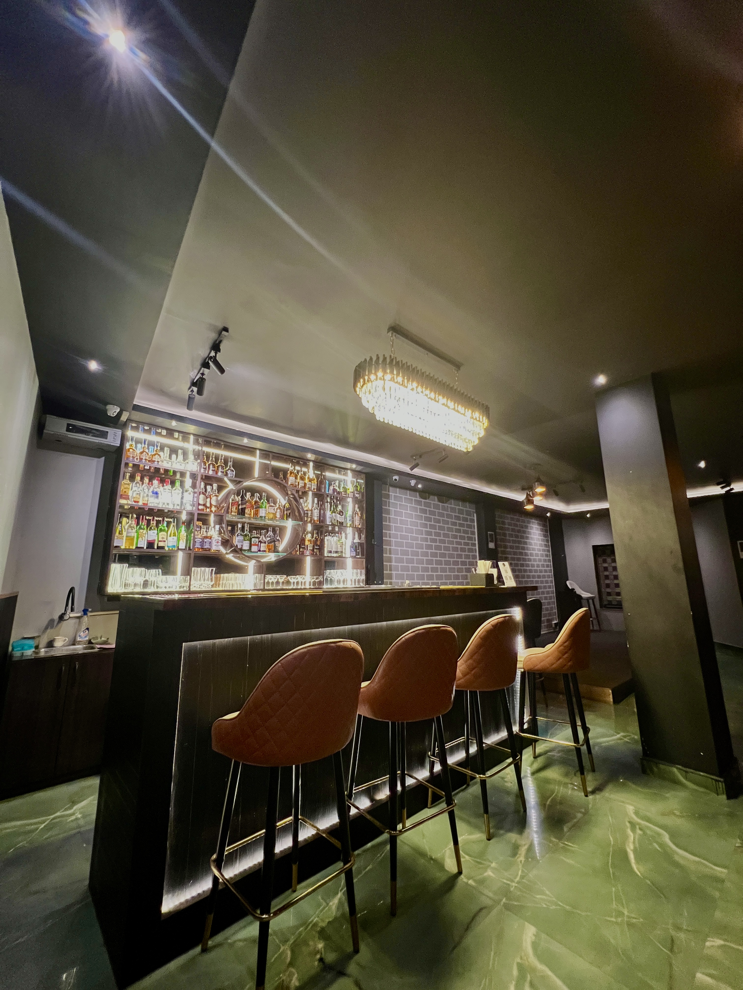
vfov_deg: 106.2
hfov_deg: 89.9
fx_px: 372
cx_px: 372
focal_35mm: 13
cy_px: 495
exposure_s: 1/50
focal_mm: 1.57
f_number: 1.8
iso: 640
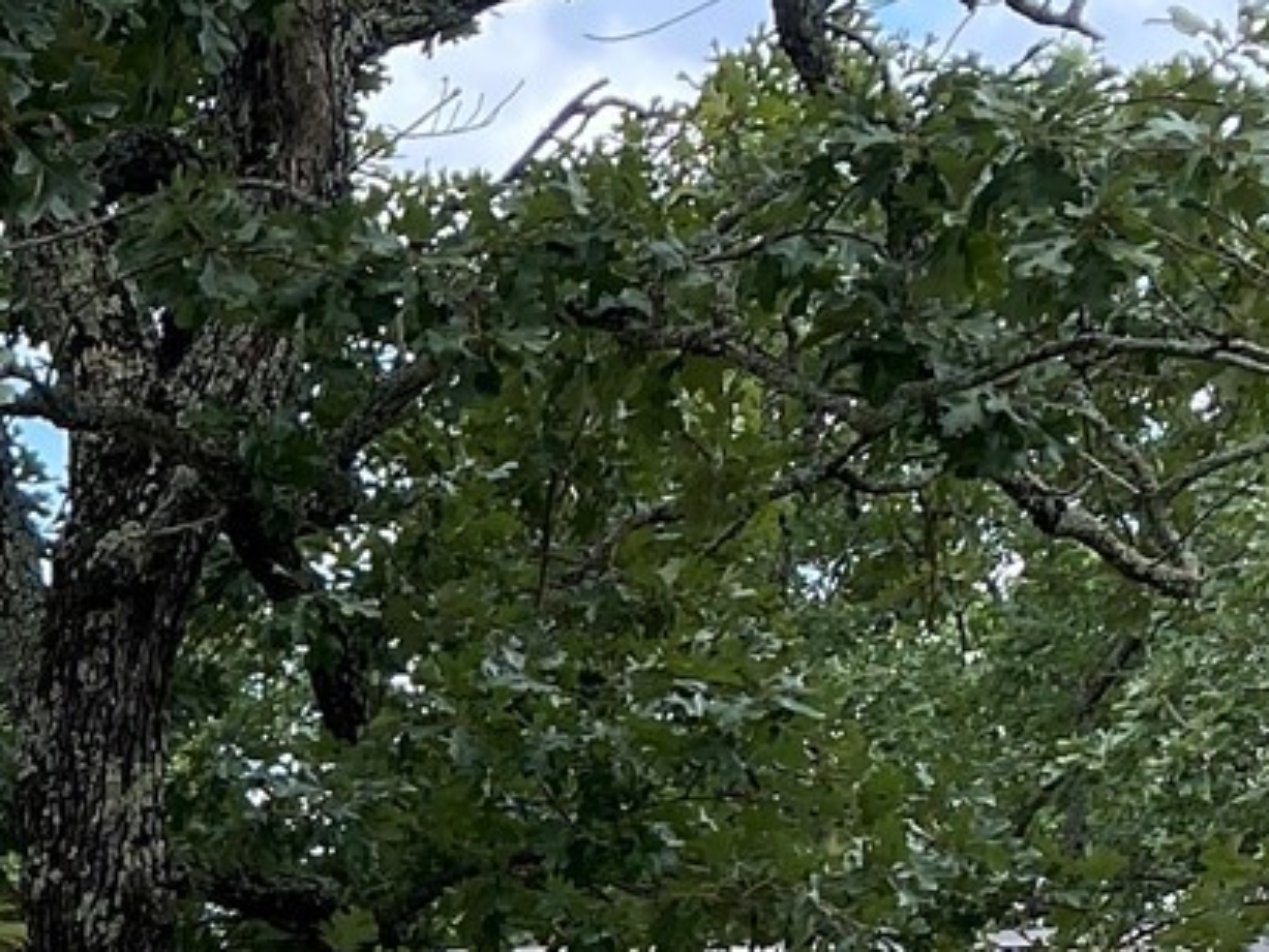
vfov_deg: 11.0
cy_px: 1929
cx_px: -1365
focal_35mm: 122
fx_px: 4474
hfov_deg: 13.5
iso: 32
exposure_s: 1/305
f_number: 1.8
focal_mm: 4.25
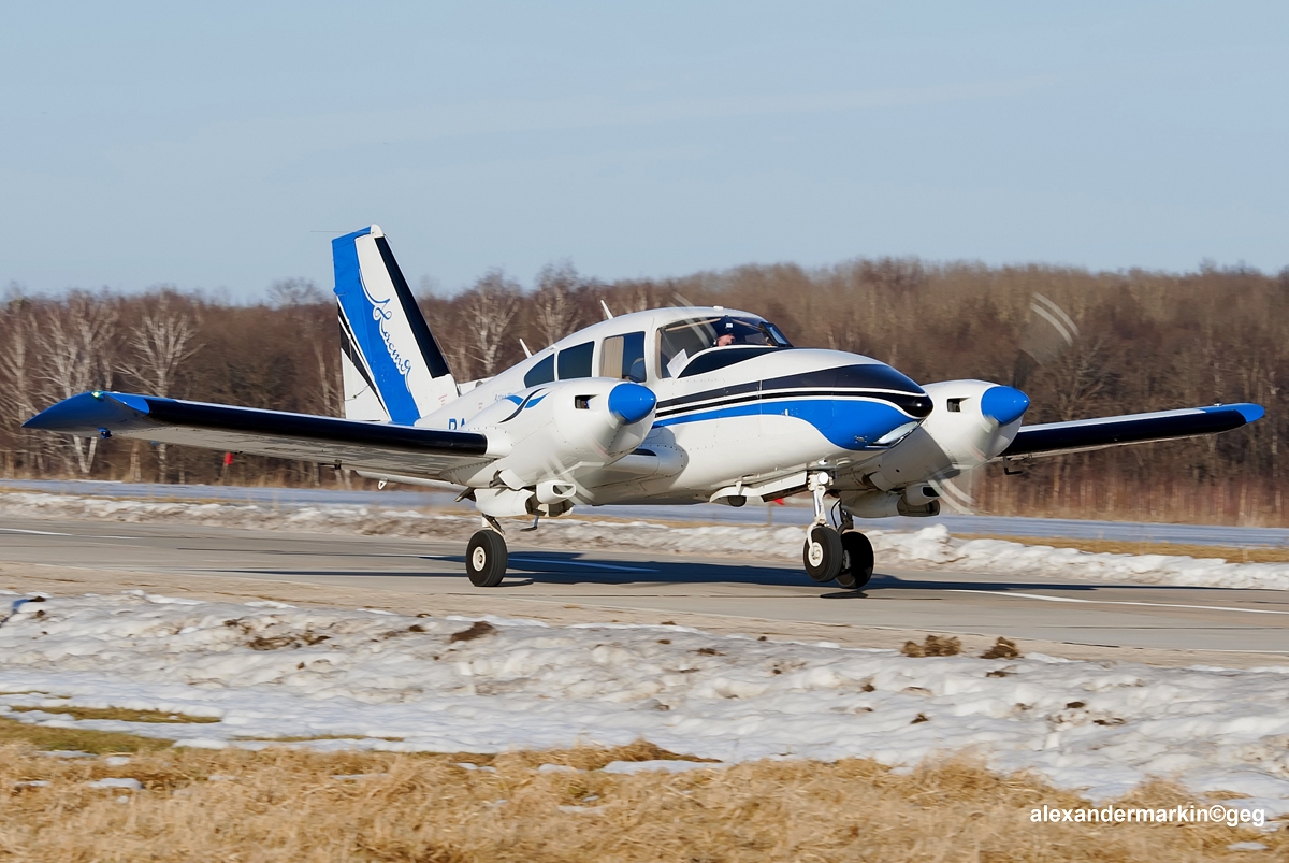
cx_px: 644
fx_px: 3764
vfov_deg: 13.1
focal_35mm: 105
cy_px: 432
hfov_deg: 19.4
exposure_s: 1/500
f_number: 7.1
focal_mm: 105
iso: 200
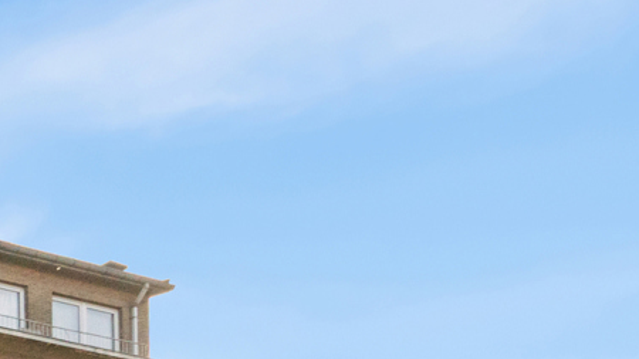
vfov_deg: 17.0
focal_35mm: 67
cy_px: 457
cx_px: -383
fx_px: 1135
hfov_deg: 23.3
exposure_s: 1/1250
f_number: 11
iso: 800
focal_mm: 16
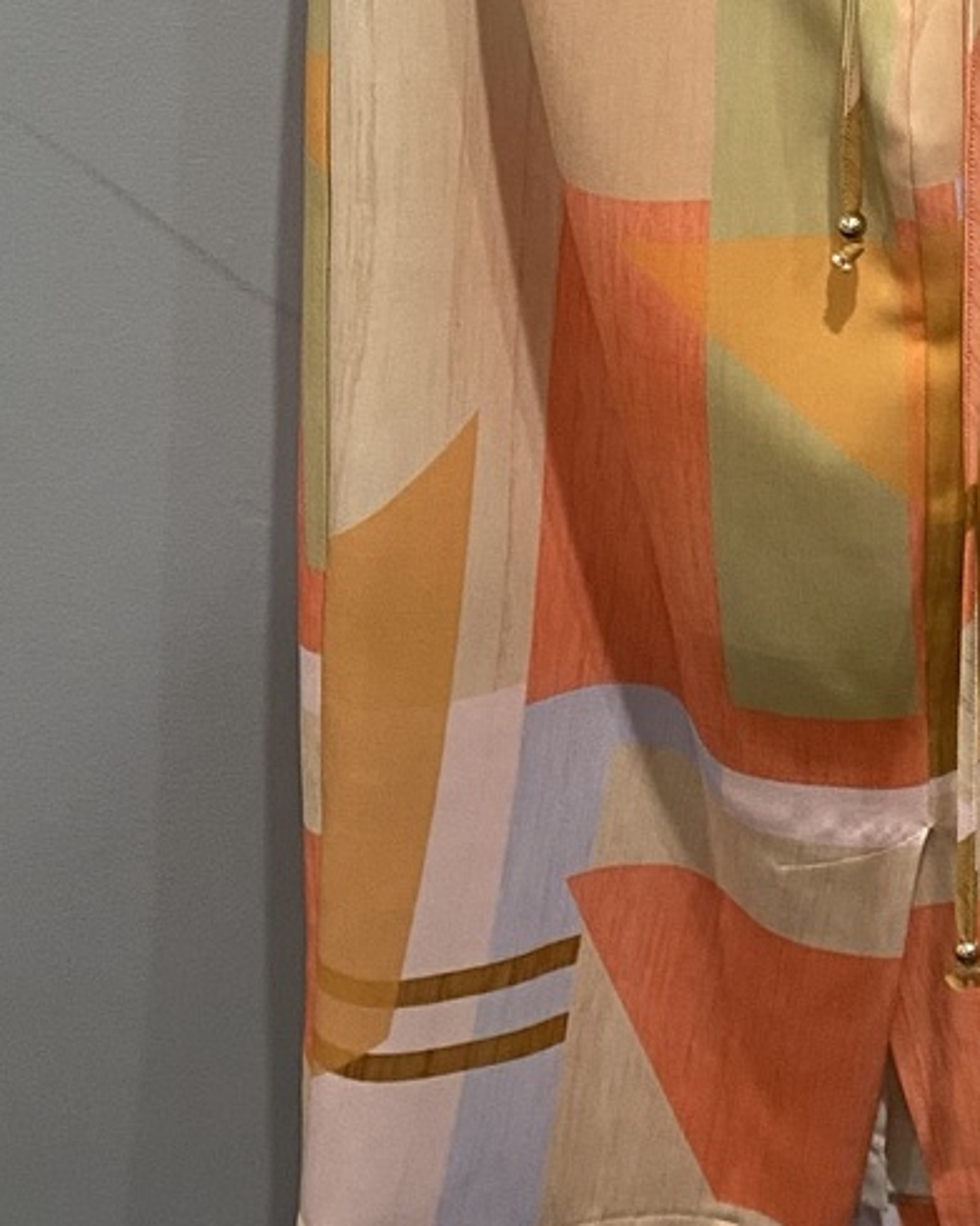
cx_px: 1175
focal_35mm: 83
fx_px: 3010
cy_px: -441
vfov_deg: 20.6
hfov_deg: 17.6
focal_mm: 4.25
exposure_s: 1/50
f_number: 1.8
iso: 125
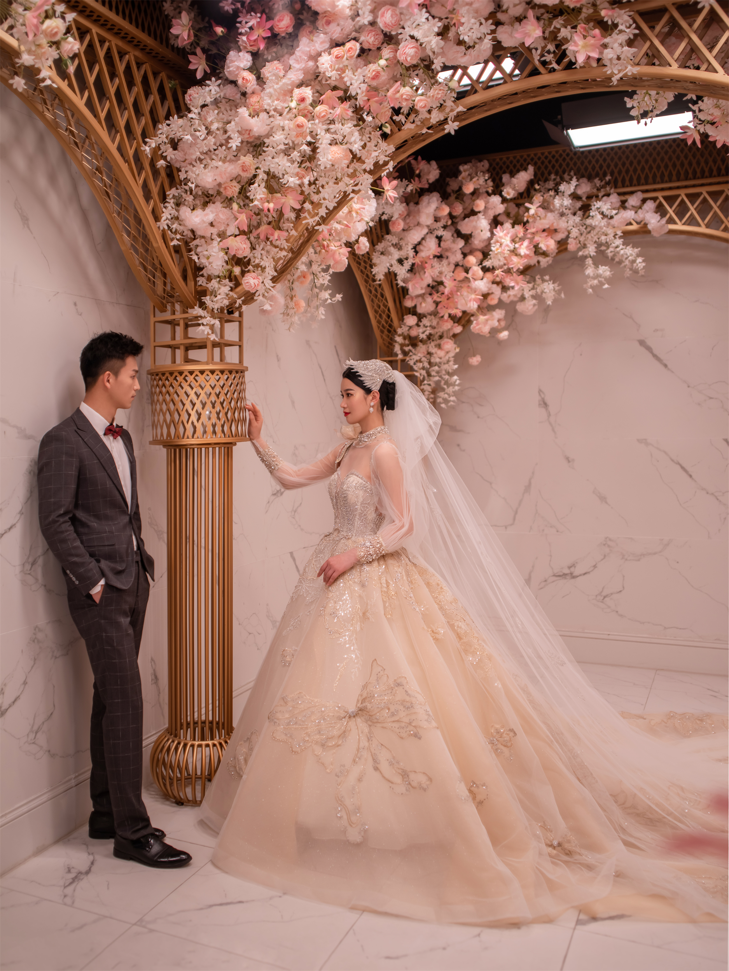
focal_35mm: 35
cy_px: 486
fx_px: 983
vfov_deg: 52.6
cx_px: 364
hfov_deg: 40.7
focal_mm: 45
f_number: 3.2
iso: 400
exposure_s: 1/400
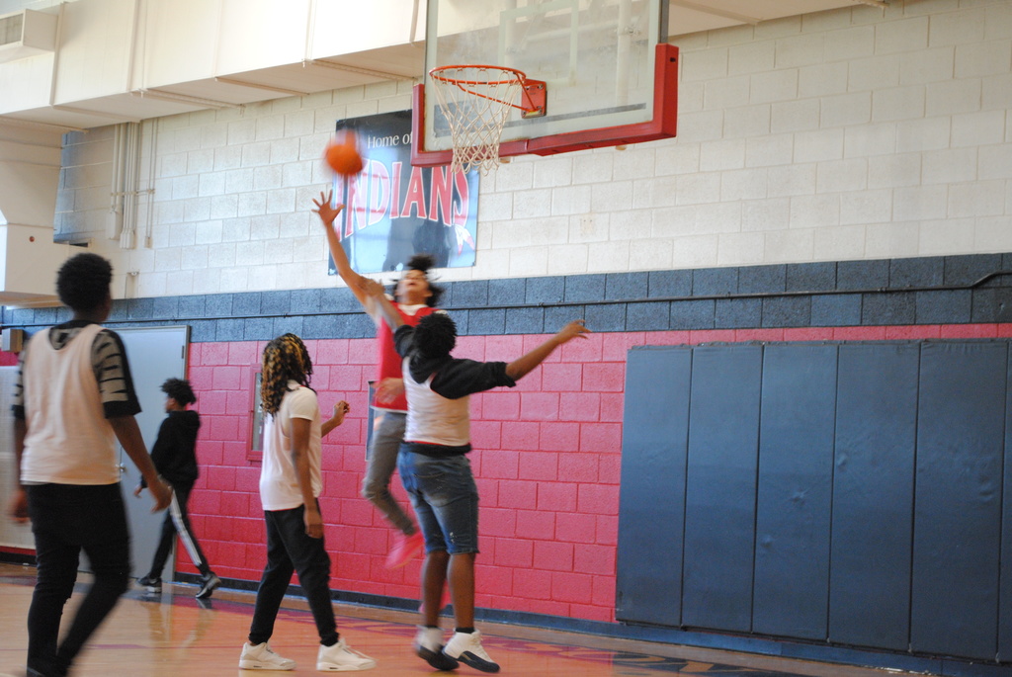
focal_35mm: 82
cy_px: 338
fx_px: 2321
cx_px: 506
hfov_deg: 24.6
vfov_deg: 16.6
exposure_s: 1/40
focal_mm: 55
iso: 800
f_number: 5.6
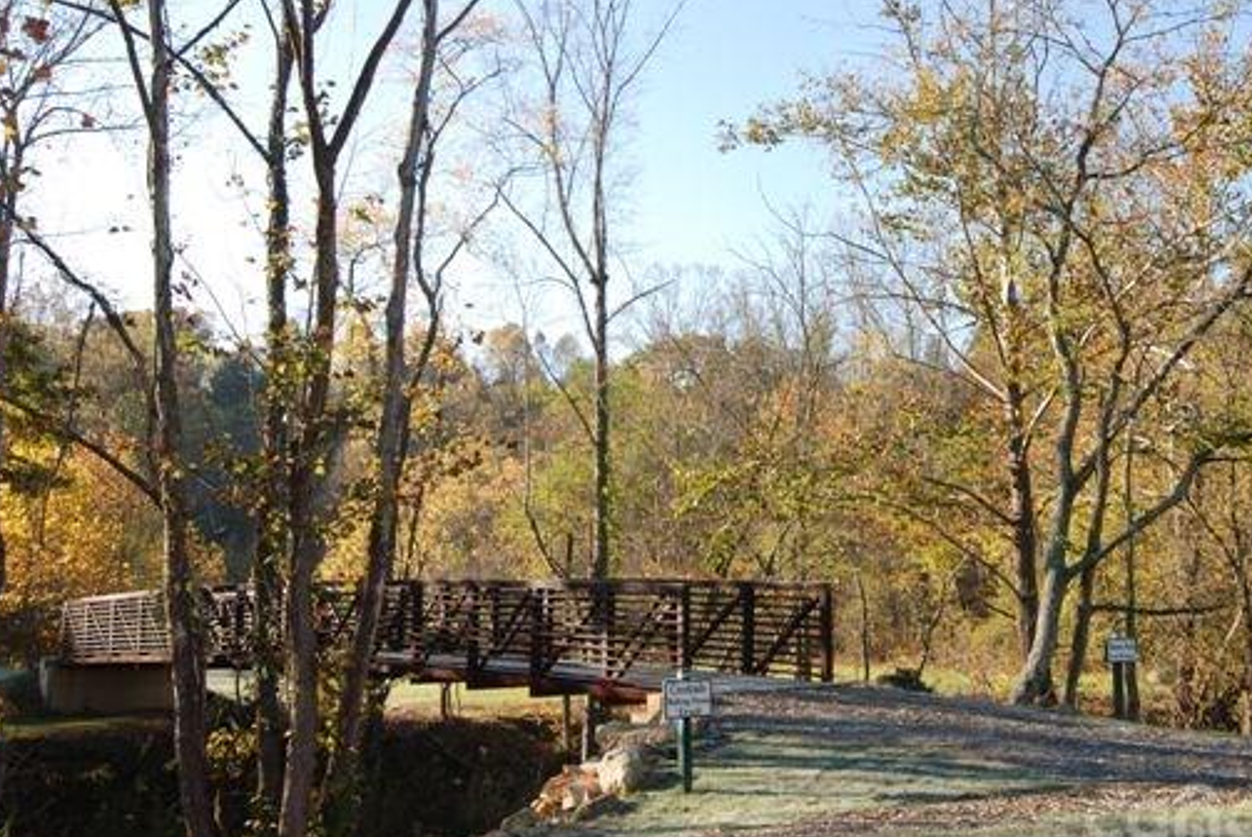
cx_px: 762
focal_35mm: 42
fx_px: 1461
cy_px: 366
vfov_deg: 31.9
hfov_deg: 46.1
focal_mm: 22
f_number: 5.6
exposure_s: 1/125
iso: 100
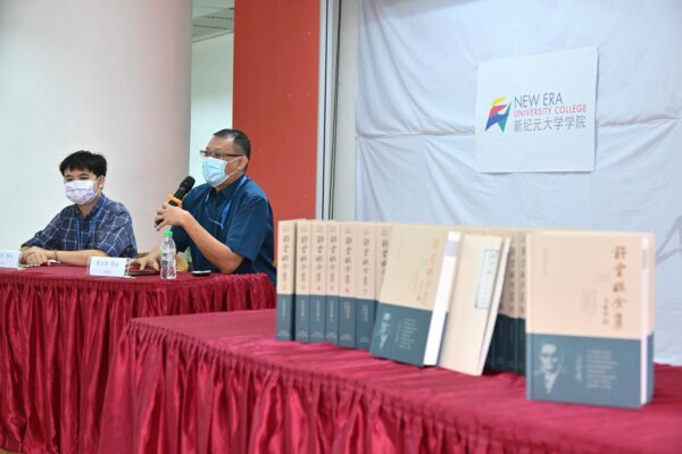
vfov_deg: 24.2
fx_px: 1061
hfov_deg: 35.6
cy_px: 227
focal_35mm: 56
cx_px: 341
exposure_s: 1/50
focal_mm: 56
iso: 1600
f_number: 5.6
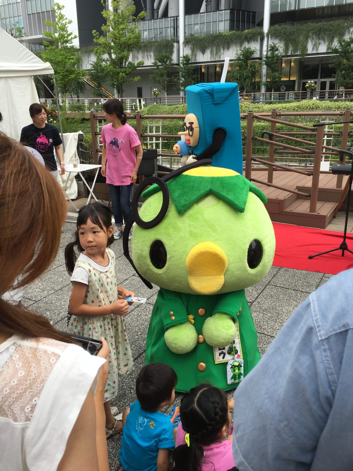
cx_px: 176
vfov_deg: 61.7
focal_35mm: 29
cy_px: 236
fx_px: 394
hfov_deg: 48.2
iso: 32
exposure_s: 1/161
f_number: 2.2
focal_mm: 4.15
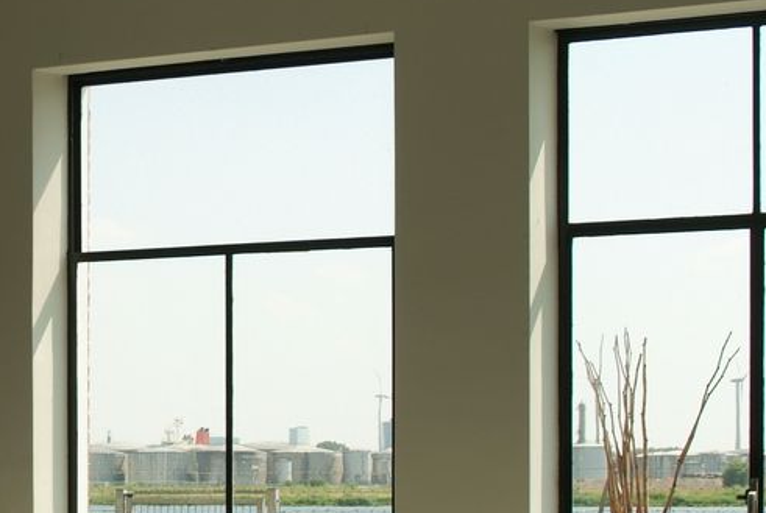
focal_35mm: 99
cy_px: 522
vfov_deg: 13.7
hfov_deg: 20.4
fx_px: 2110
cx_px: 186
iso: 100
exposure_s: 1/180
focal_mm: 25
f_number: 5.6
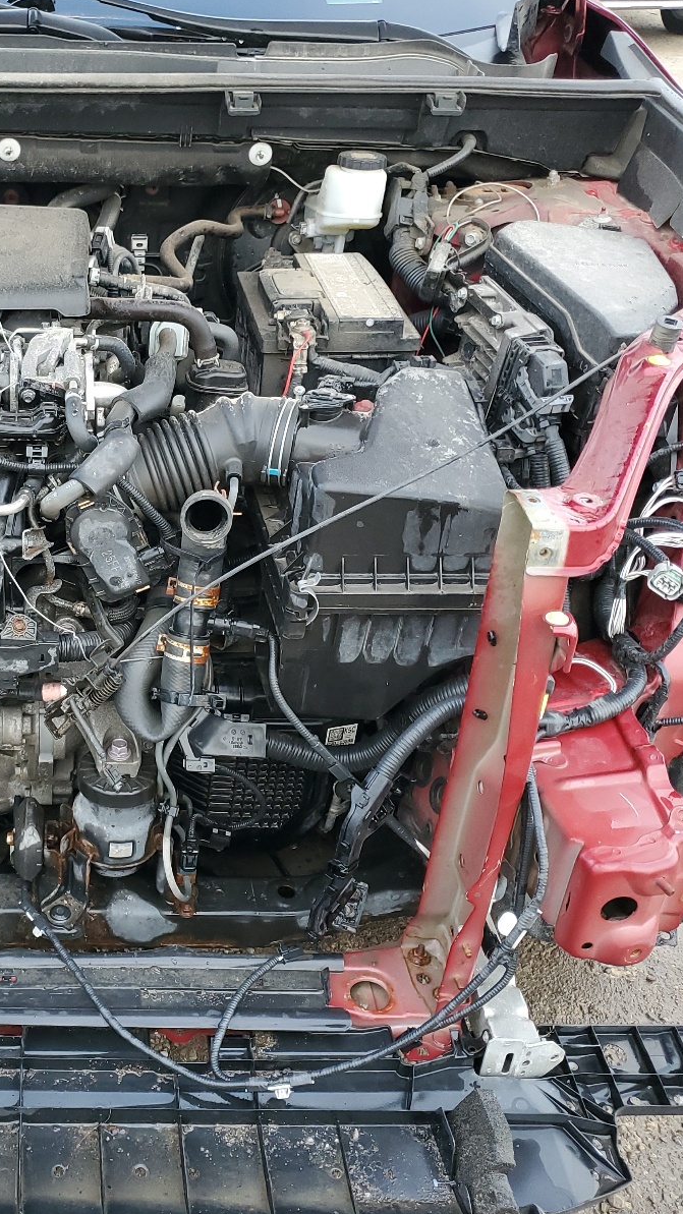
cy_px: 605
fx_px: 1224
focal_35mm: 38
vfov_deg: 52.8
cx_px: 25
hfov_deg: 29.4
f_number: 1.5
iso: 77
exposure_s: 1/120
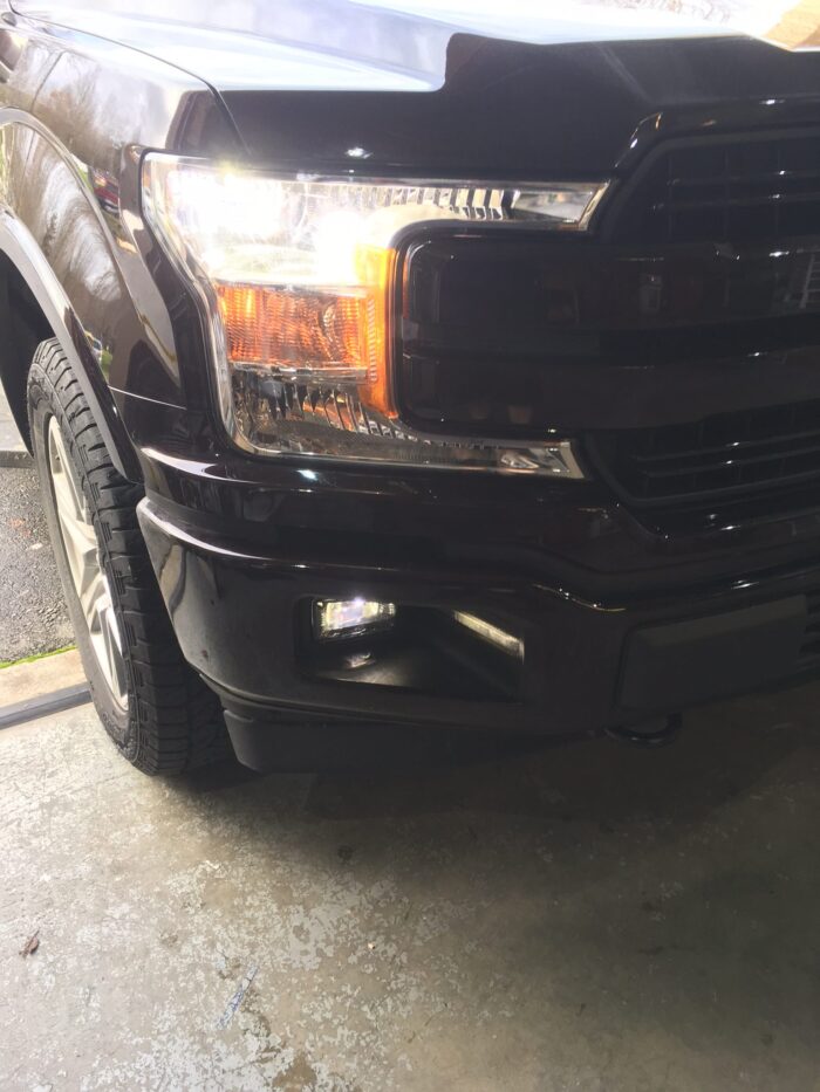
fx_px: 916
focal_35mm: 29
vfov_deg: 61.7
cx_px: 410
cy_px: 546
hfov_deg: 48.2
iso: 25
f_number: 2.2
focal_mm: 4.15
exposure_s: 1/40
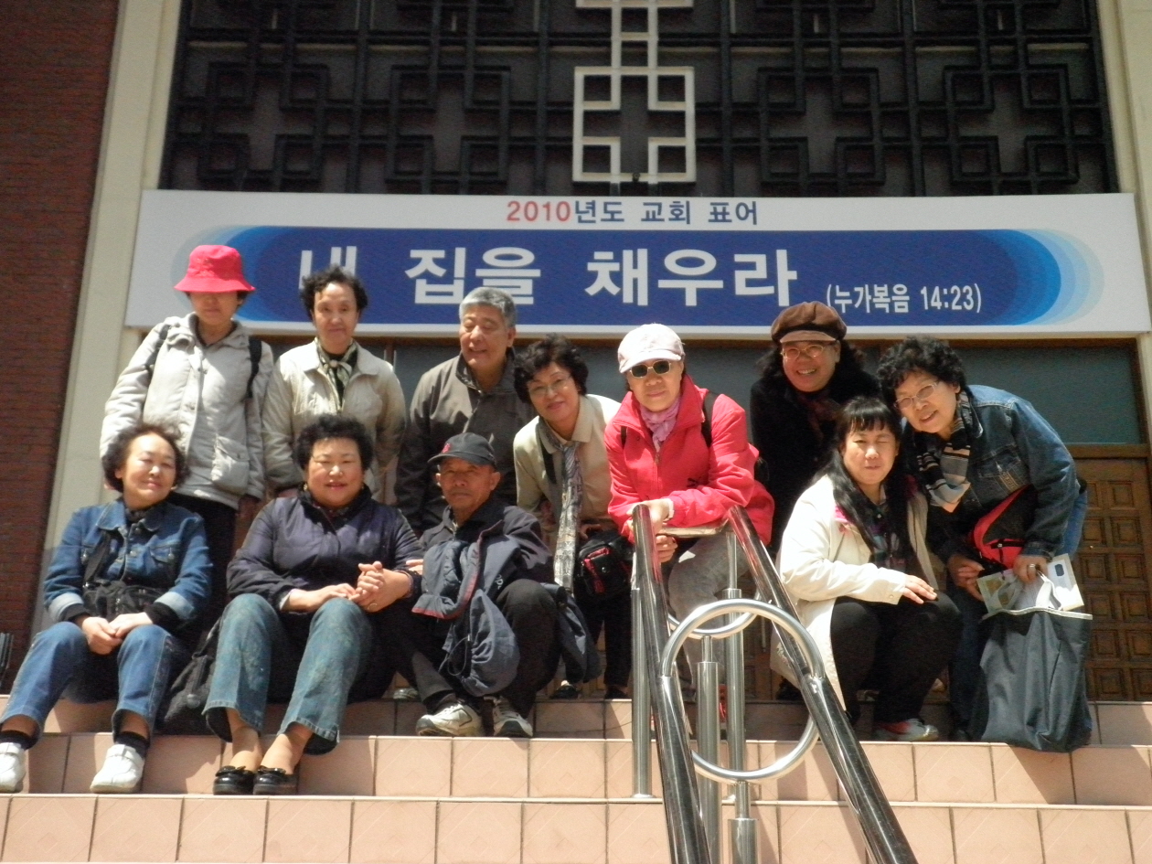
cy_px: 432
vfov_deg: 38.7
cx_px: 576
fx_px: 1231
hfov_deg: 50.1
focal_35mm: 37
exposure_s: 1/320
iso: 400
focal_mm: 6.5
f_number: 9.2
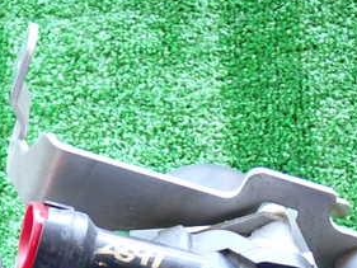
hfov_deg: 24.0
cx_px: 114
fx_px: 836
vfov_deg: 17.8
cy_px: 268
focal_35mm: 81
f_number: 2.7
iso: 320
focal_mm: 6.83
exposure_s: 1/40
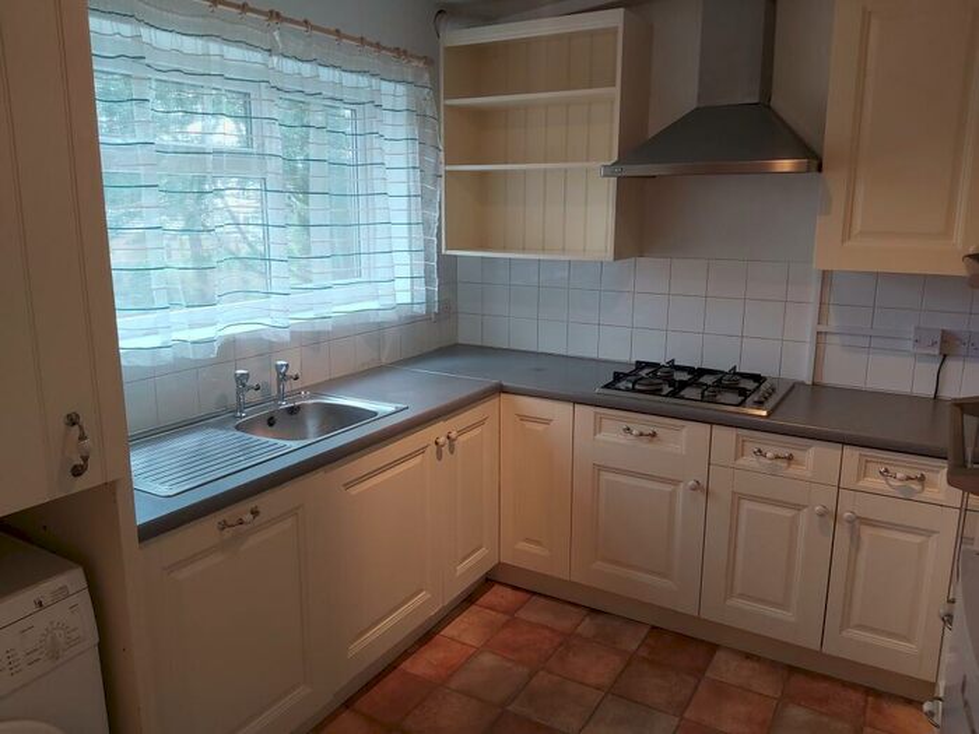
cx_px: 490
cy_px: 367
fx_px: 735
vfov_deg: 53.1
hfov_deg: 67.3
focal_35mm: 26
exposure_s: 1/120
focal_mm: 3.92
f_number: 1.7
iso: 100
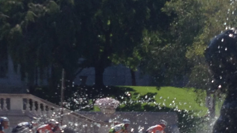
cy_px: 52
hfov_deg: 16.4
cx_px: 118
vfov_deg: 9.3
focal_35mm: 131
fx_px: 823
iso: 50
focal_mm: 4.13
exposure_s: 1/1938
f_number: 2.4
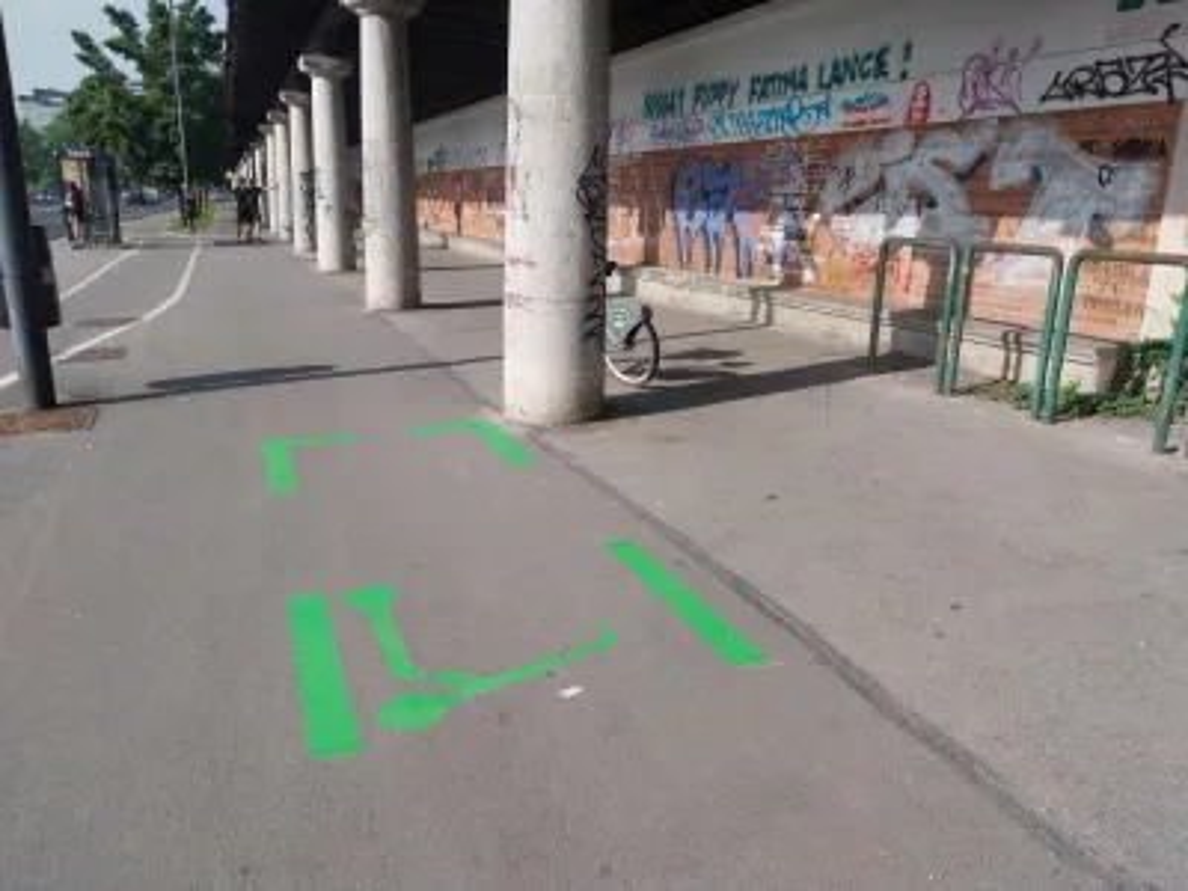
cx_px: 594
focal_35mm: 26
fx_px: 892
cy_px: 446
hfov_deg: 67.3
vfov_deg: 53.1
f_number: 1.8
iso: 25
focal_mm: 4
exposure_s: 1/930
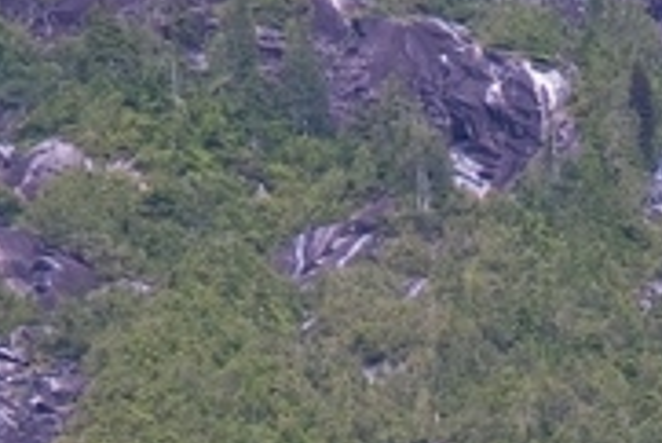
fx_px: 11944
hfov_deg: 3.2
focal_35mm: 649
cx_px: 797
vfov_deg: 2.1
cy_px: 1065
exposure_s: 1/200
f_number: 4
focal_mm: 92
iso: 180
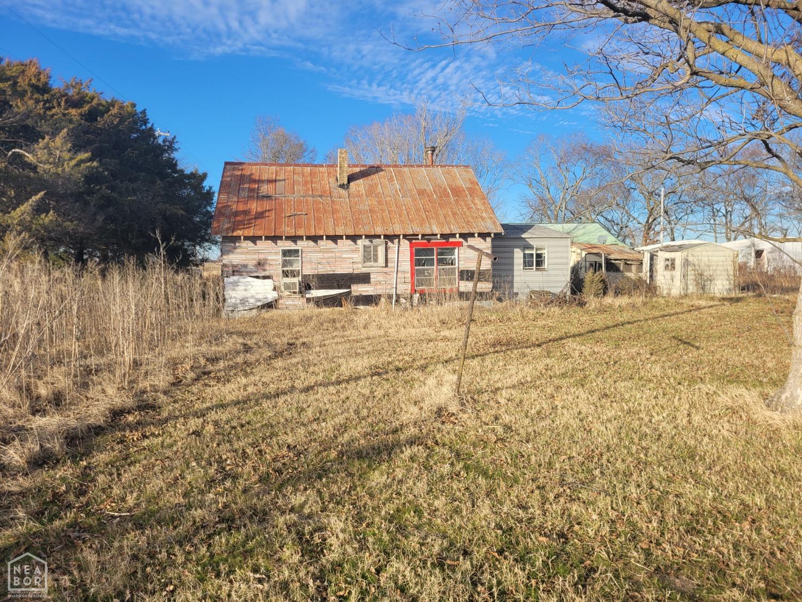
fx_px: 602
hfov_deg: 67.3
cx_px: 401
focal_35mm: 26
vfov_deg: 53.1
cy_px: 301
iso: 40
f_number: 1.8
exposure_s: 1/1497
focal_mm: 5.4
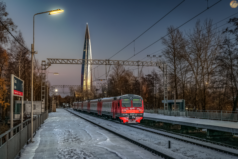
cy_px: 80
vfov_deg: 29.9
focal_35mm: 45
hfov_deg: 43.6
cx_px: 119
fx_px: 297
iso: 100
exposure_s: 1/8
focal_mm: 30
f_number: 8
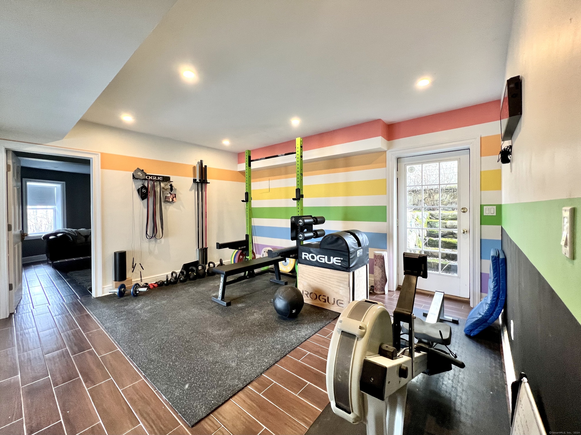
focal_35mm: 13
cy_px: 218
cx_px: 290
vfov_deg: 89.9
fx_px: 218
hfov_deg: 106.2
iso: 160
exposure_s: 1/60
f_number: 1.8
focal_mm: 1.57
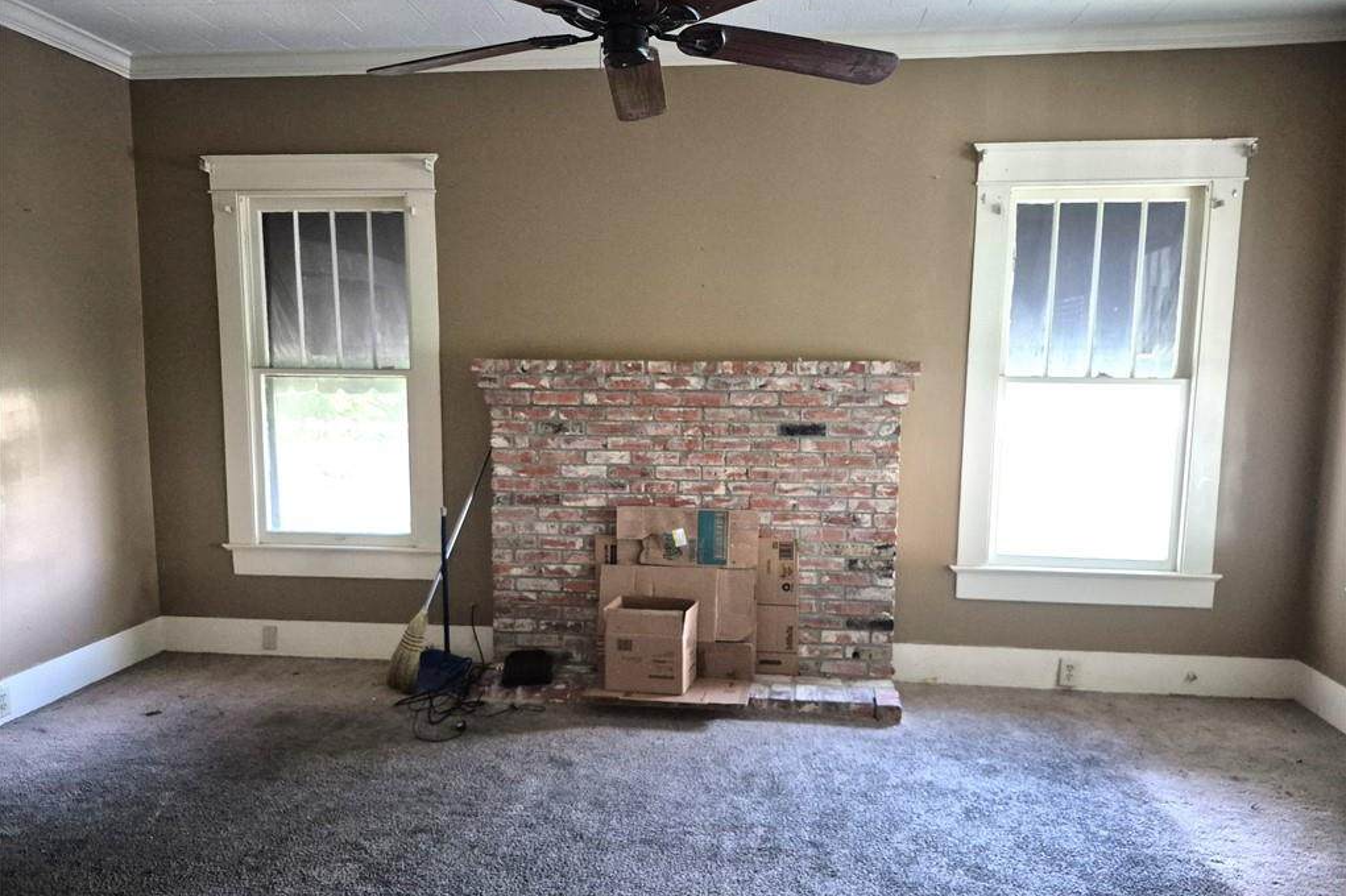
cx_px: 672
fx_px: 897
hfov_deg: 73.8
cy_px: 495
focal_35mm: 24
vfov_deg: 53.0
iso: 1600
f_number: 1.8
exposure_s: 1/60
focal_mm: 5.4
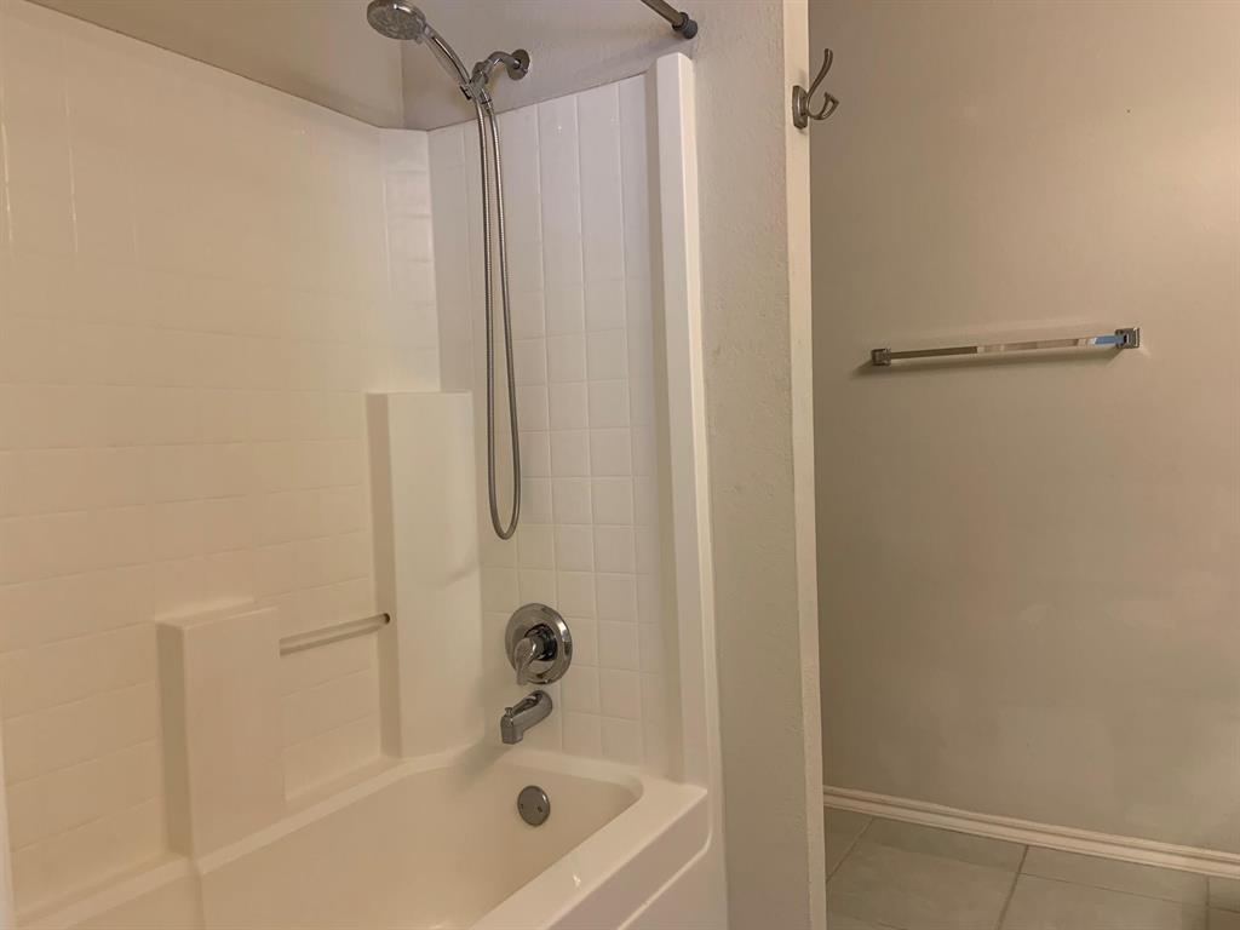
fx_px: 931
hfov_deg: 67.3
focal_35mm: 26
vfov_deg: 53.1
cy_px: 465
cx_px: 620
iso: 100
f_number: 1.8
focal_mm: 4.25
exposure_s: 1/60
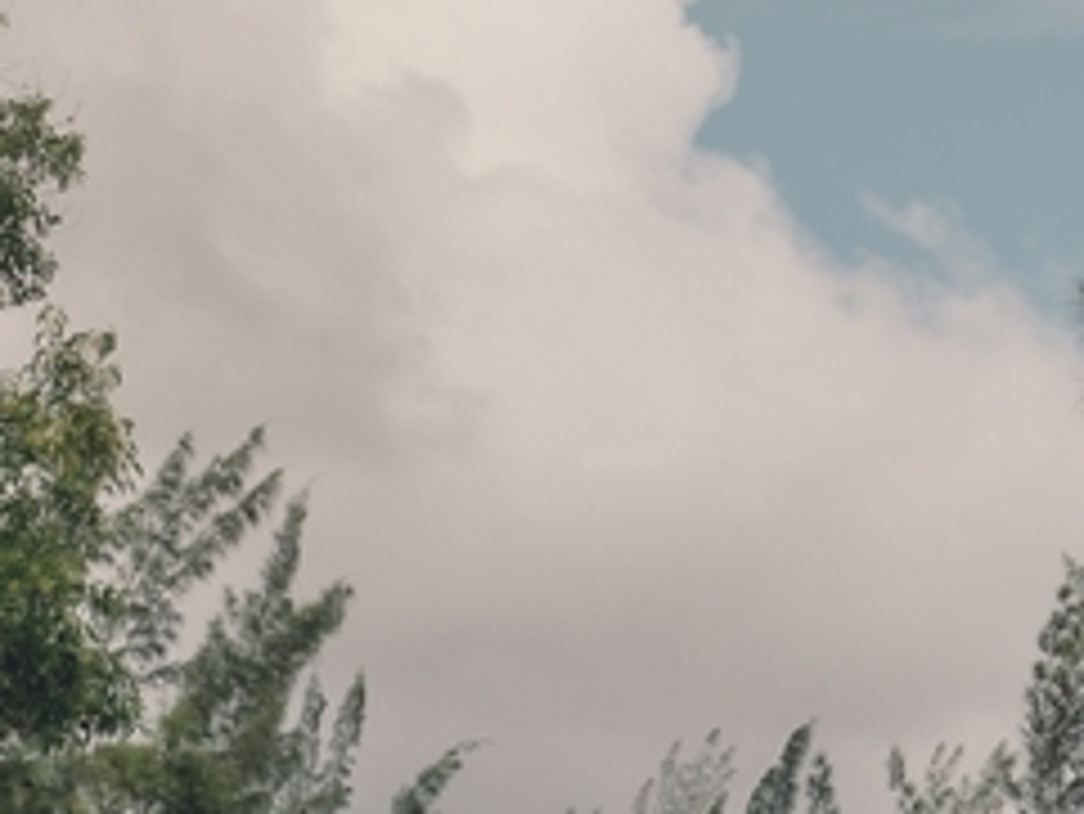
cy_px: 2026
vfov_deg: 4.6
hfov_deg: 6.3
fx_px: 9838
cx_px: 207
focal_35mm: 314
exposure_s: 1/640
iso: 250
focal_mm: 41
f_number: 6.3
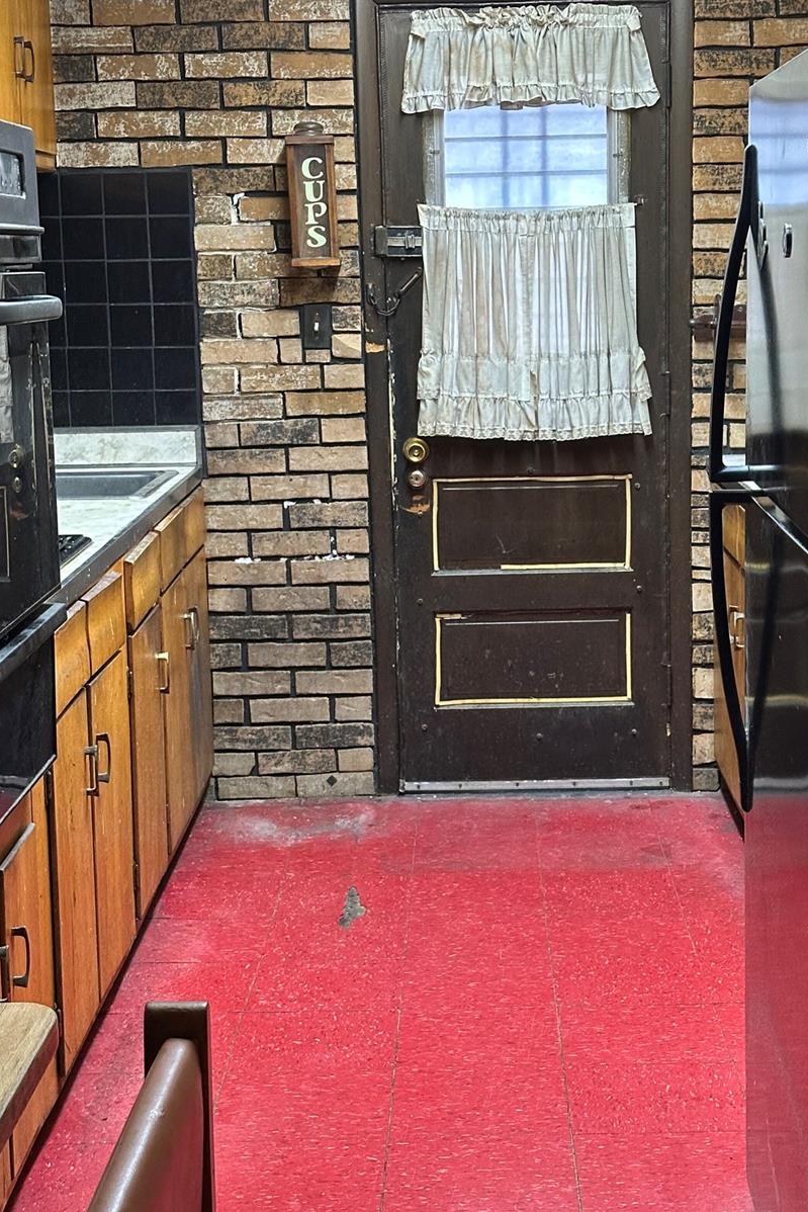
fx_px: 2154
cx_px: 478
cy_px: 599
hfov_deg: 21.2
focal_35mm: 64
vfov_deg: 31.4
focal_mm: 6.86
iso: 500
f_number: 1.78
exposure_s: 1/40
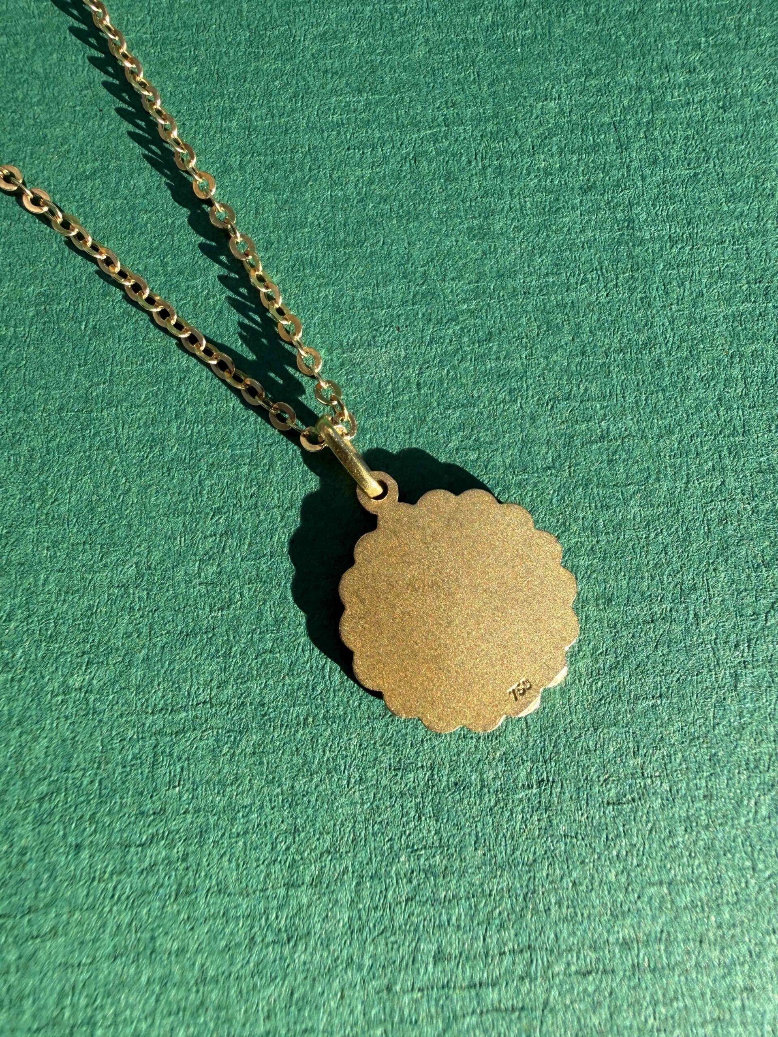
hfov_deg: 56.8
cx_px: 389
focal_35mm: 24
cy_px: 518
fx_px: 719
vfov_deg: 71.6
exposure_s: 1/276
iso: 40
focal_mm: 2.22
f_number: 2.2
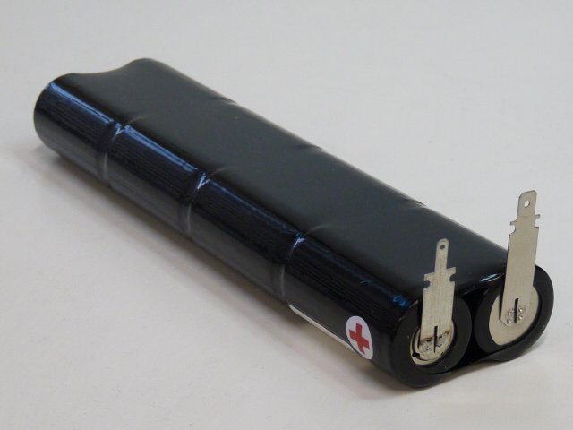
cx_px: 286
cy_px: 215
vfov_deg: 12.5
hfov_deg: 16.6
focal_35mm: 119
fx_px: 1970
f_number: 3.4
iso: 160
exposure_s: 1/40
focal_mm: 11.9
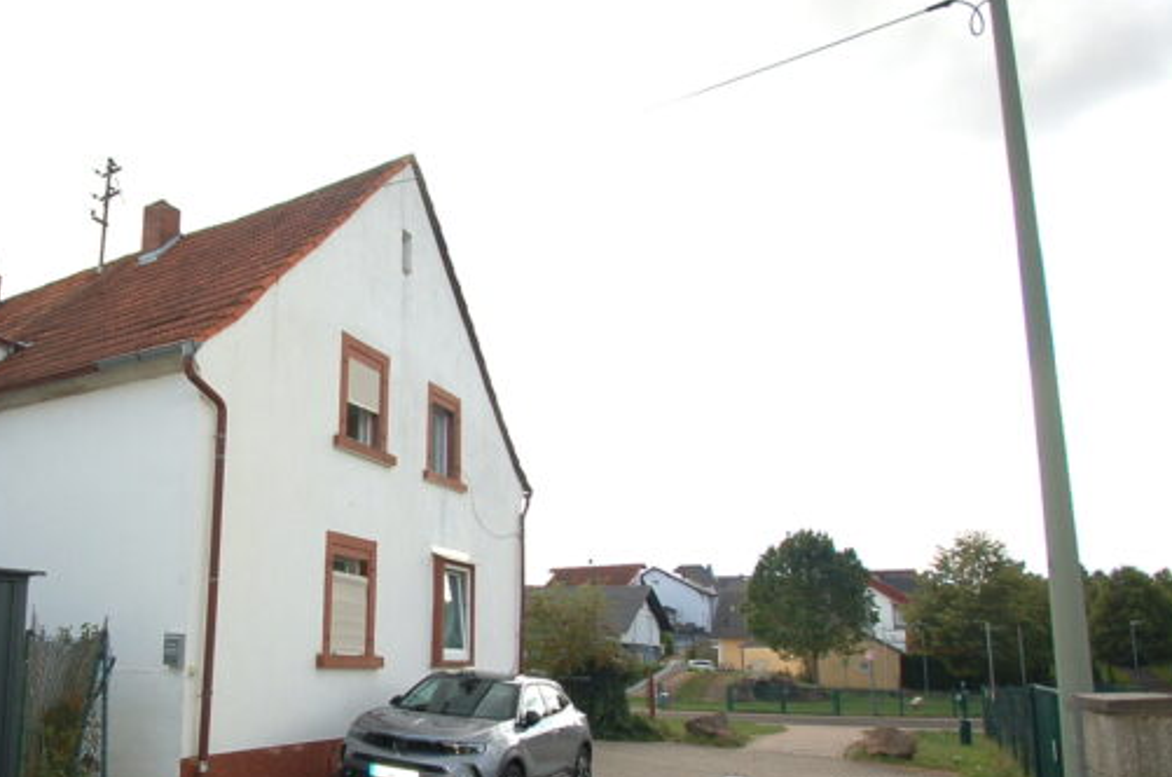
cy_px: 488
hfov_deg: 71.5
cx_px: 306
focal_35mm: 23
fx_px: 747
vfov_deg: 54.3
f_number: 6.3
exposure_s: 1/500
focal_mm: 10
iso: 200
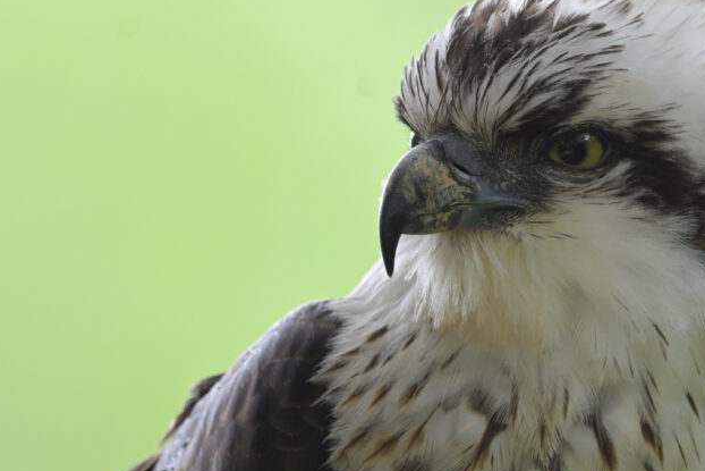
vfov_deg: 0.6
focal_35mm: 2316
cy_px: 322
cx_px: 291
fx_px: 45363
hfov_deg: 0.9
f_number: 6.3
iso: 1600
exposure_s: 1/400
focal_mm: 800
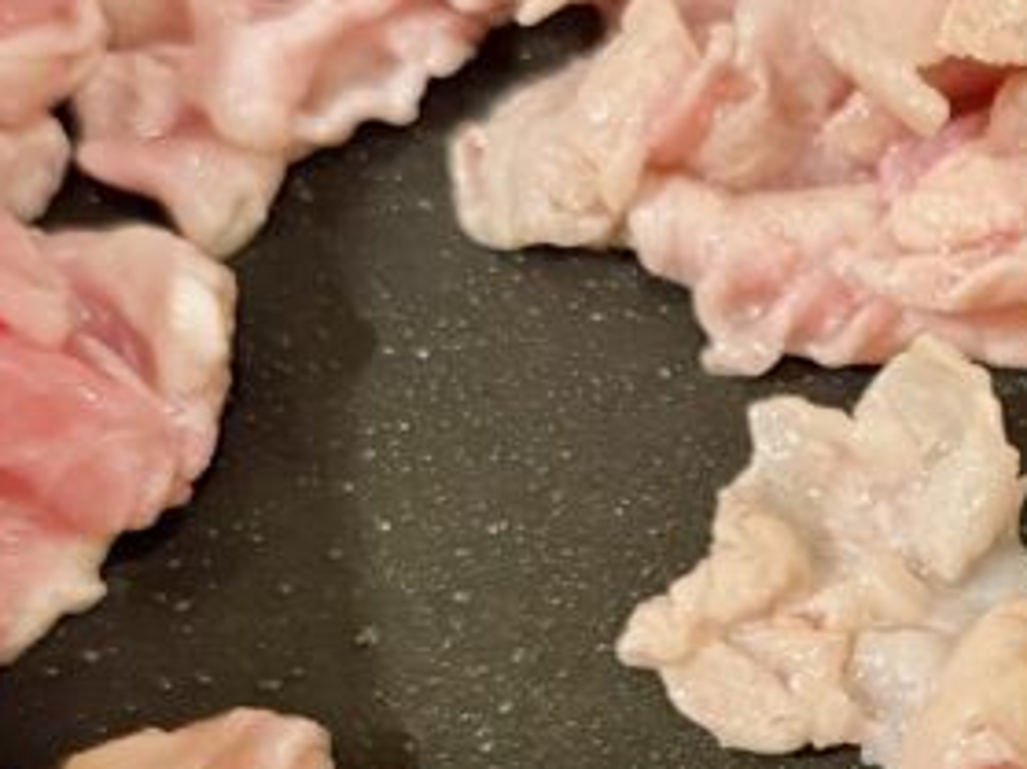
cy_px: 648
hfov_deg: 21.3
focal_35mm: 88
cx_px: 1079
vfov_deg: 16.6
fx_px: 2610
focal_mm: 6.76
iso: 400
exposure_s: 1/50
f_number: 1.78
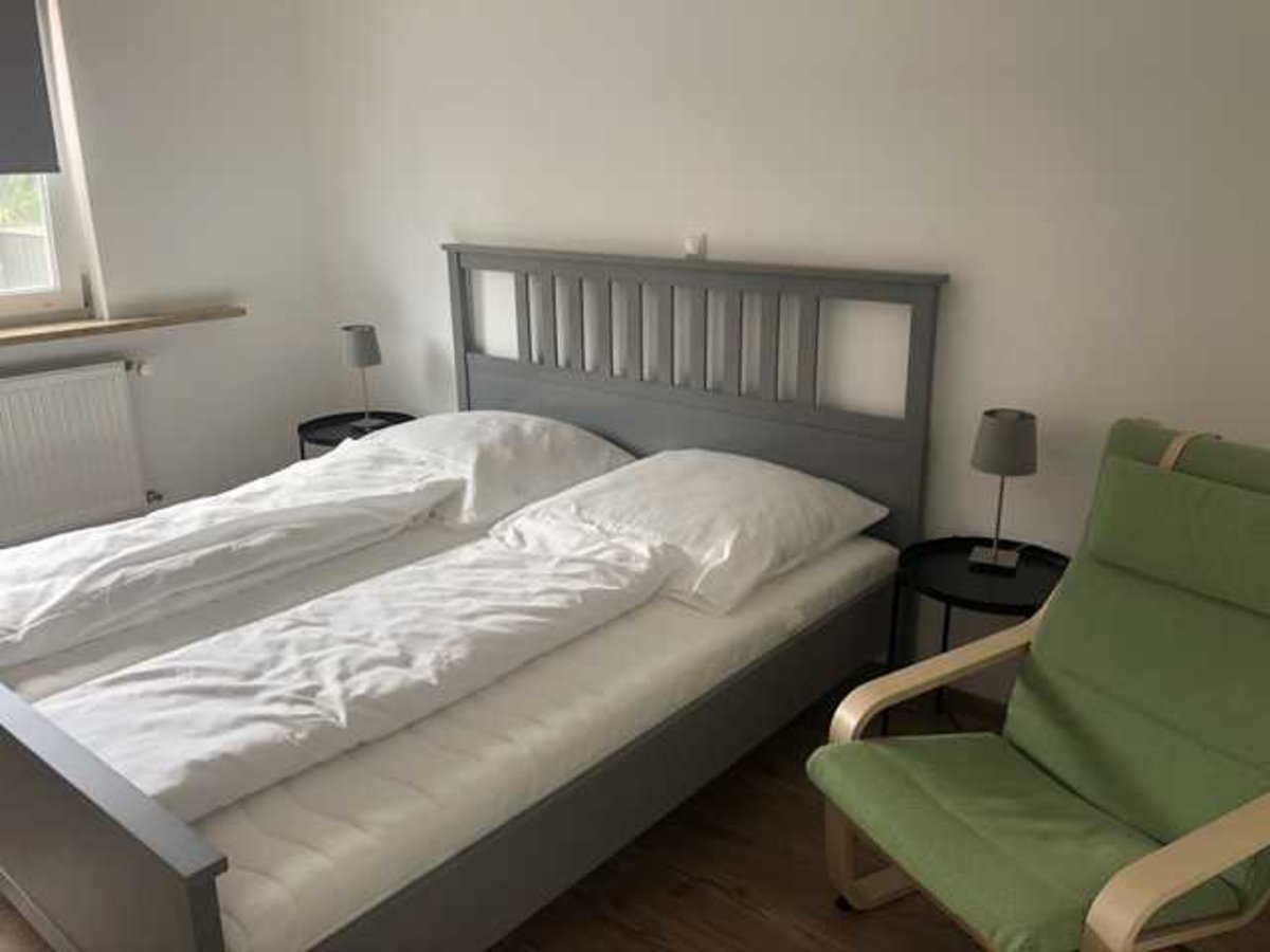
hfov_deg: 63.4
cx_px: 635
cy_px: 476
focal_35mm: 28
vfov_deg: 49.7
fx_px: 1027
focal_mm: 4
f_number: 1.8
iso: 64
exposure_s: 1/120
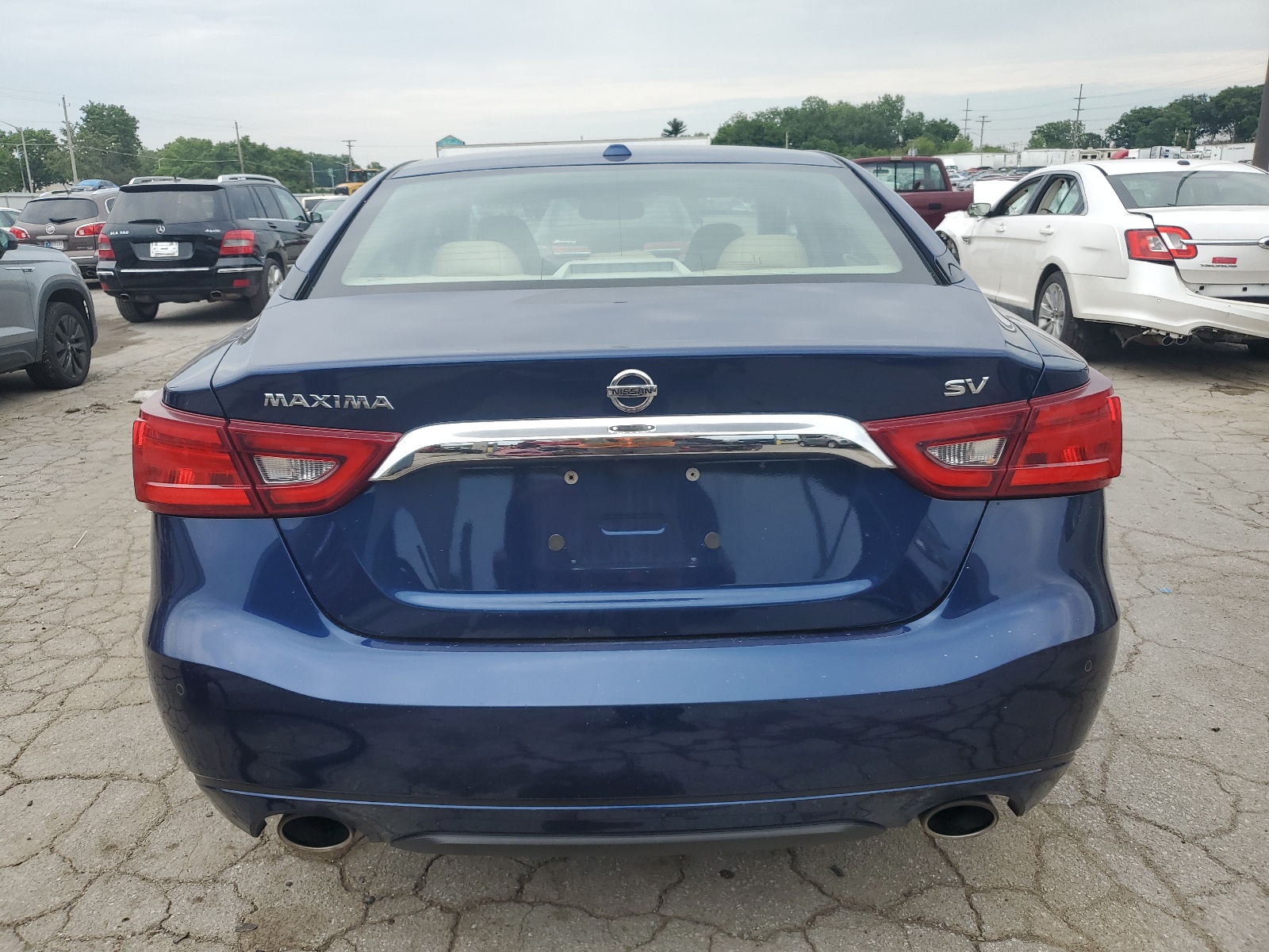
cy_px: 476
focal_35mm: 26
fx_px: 953
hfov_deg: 67.3
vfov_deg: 53.1
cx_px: 634
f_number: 1.5
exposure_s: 1/1429
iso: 50
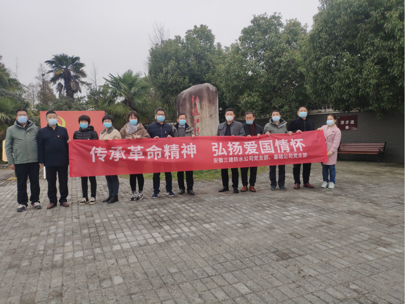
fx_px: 246
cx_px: 202
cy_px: 152
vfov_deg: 63.4
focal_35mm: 21
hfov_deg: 79.0
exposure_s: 1/127
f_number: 1.8
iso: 100
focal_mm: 4.22
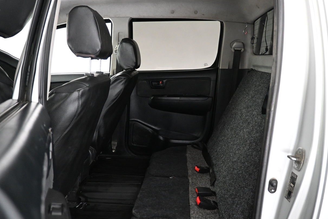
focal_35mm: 32
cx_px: 167
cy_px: 115
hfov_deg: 58.7
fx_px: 292
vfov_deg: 41.1
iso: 2800
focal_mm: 16
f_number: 3.5
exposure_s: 1/25
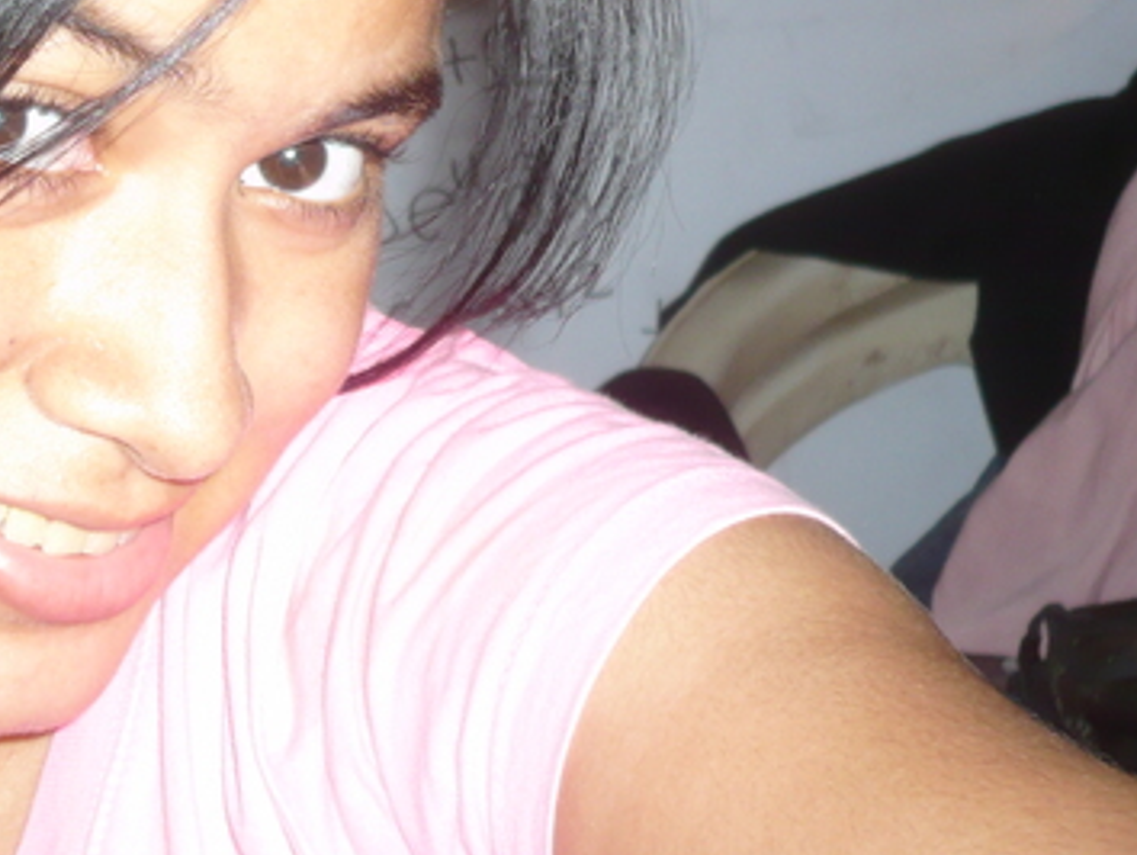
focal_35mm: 79
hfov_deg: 23.8
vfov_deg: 18.5
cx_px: 55
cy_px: 167
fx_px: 2597
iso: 100
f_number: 2.8
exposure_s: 1/30
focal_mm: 5.8
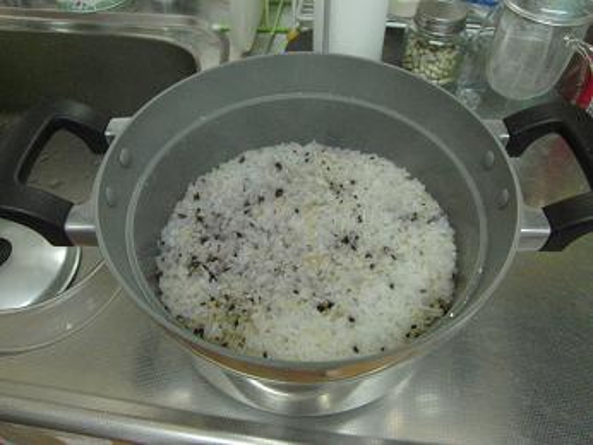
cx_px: 296
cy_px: 222
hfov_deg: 67.3
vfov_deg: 53.1
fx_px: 446
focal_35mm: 26
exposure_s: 1/125
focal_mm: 4.6
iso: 800
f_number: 2.8
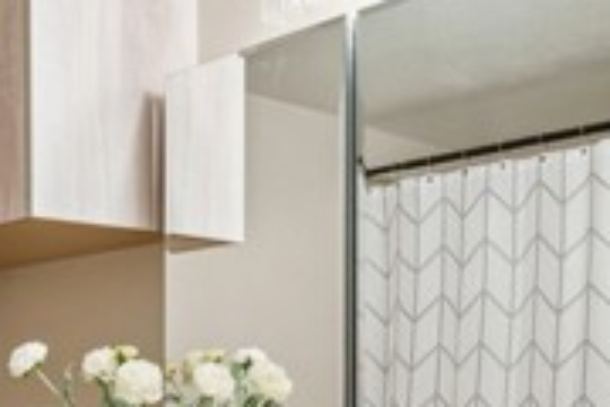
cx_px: 207
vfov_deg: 22.4
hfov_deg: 33.8
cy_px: 380
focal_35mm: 59
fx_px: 996
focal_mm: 16.5
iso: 100
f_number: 13
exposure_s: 1/2
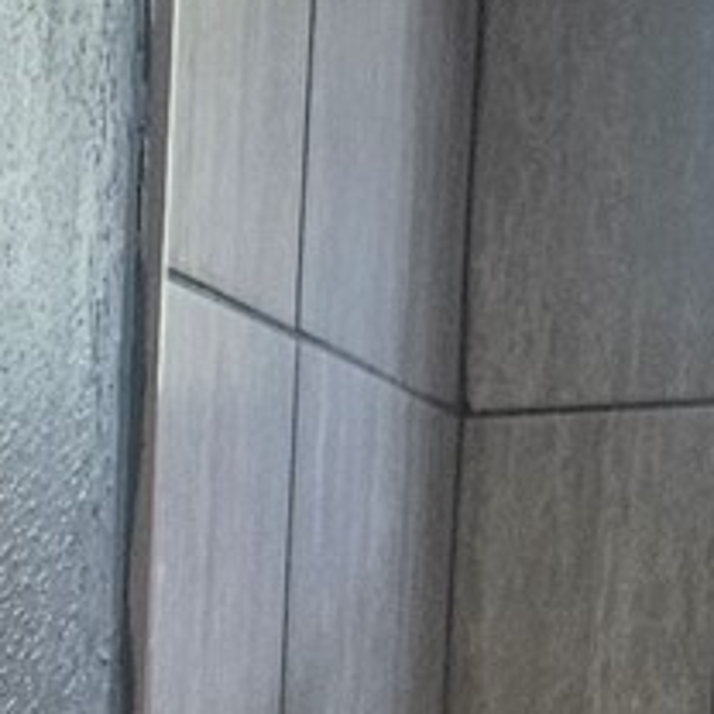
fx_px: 4387
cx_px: -711
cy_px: 1682
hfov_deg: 8.8
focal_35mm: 188
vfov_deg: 8.5
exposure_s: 1/120
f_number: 1.8
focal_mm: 5.4
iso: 200
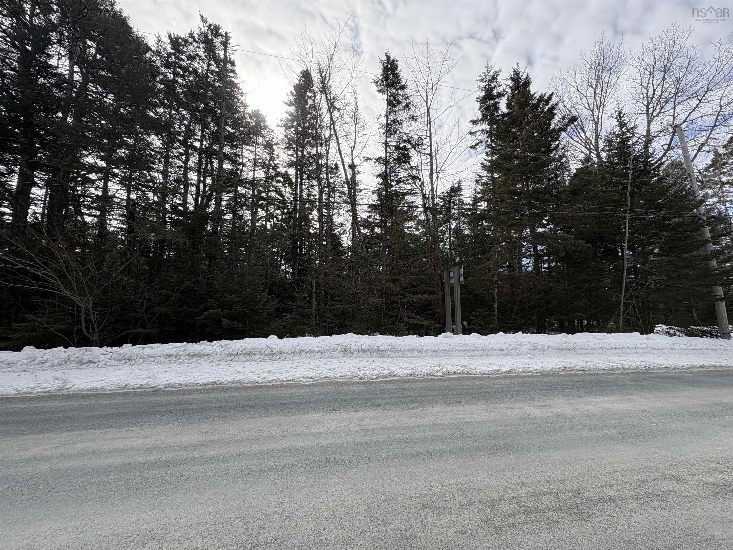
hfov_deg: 102.1
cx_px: 366
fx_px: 296
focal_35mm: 14
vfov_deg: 85.7
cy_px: 275
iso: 64
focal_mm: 2.22
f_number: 2.2
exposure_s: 1/1299
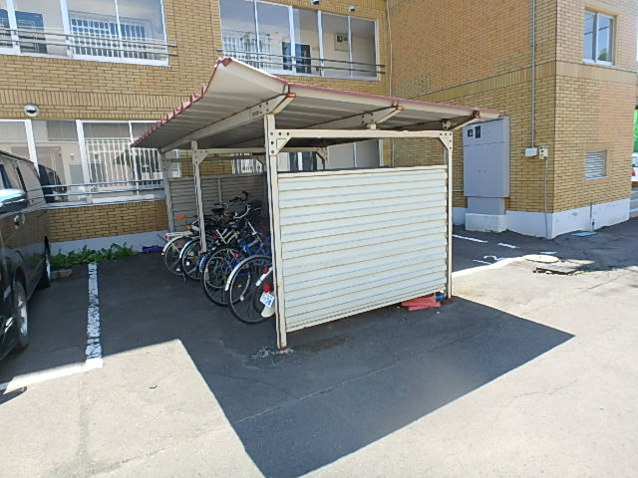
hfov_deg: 79.0
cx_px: 319
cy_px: 239
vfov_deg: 63.4
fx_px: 387
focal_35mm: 21
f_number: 3.5
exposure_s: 1/320
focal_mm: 3.7
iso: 125
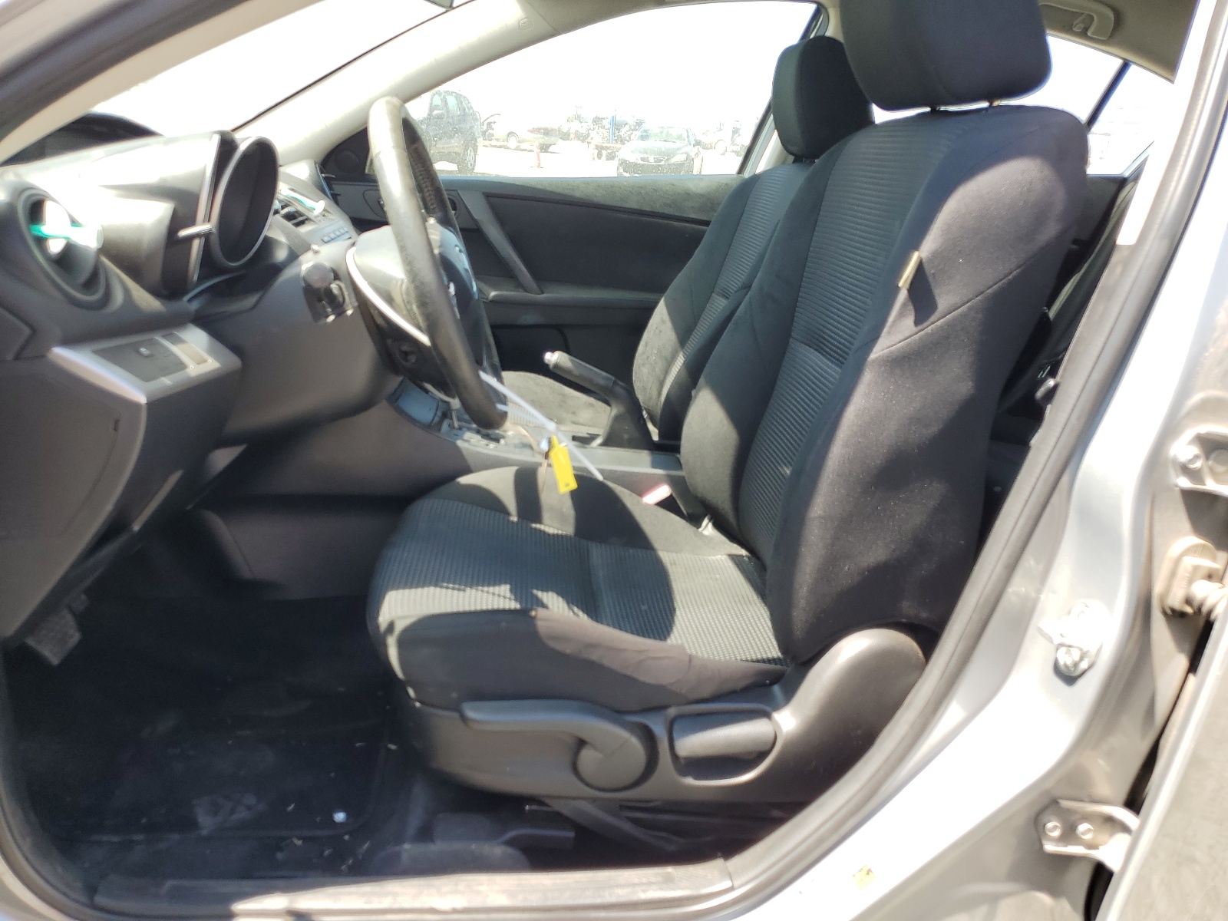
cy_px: 460
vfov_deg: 53.1
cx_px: 614
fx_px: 922
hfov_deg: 67.3
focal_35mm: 26
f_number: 1.5
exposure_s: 1/345
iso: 50
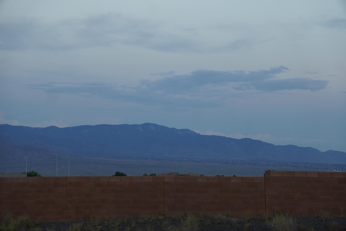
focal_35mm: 105
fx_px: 1009
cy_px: 116
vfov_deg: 13.0
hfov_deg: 19.5
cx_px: 173
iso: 800
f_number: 4
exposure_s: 1/160
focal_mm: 70
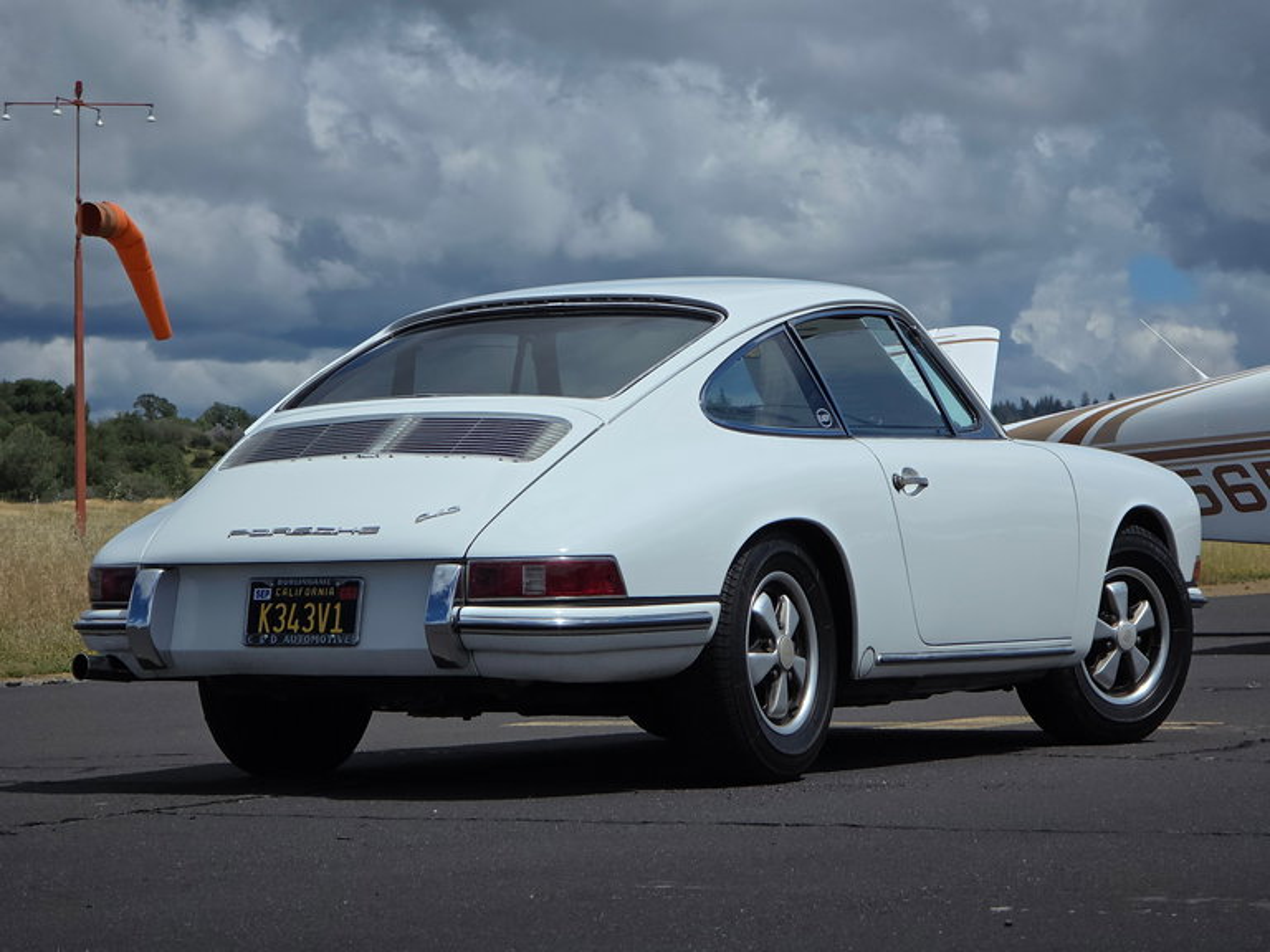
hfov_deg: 17.1
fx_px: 4219
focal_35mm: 115
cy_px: 476
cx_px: 635
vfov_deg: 12.9
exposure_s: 1/3390
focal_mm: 18.6
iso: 64
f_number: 3.4
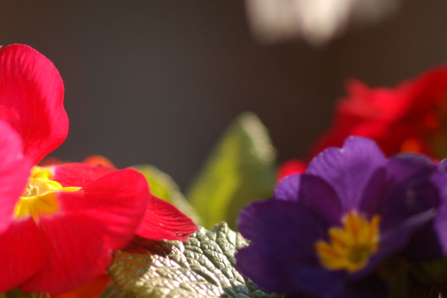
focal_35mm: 268
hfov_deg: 7.7
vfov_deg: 5.1
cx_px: 136
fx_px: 3327
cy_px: 15
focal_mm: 85
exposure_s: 1/1250
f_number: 3.2
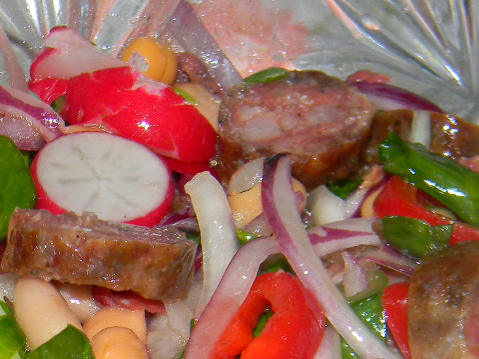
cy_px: 466
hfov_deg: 13.5
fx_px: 2020
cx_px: 113
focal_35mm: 146
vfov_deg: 10.0
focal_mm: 10.1
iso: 200
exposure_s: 1/30
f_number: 4.1
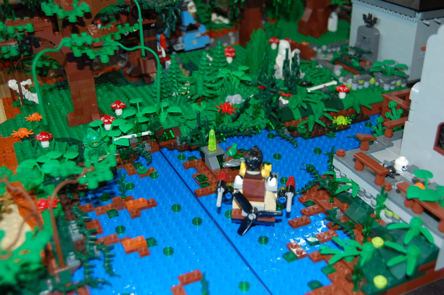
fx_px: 555
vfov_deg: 29.8
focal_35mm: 45
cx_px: 222
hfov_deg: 43.6
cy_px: 148
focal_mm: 30
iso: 400
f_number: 4.2
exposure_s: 1/60
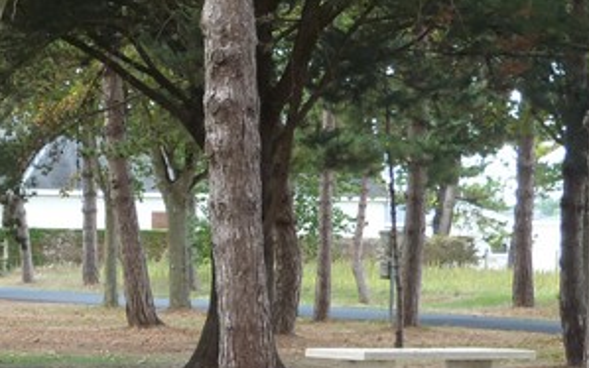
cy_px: 417
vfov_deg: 5.9
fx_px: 3548
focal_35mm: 221
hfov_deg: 9.4
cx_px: -114
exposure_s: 1/60
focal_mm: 14.1
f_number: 3.3
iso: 125
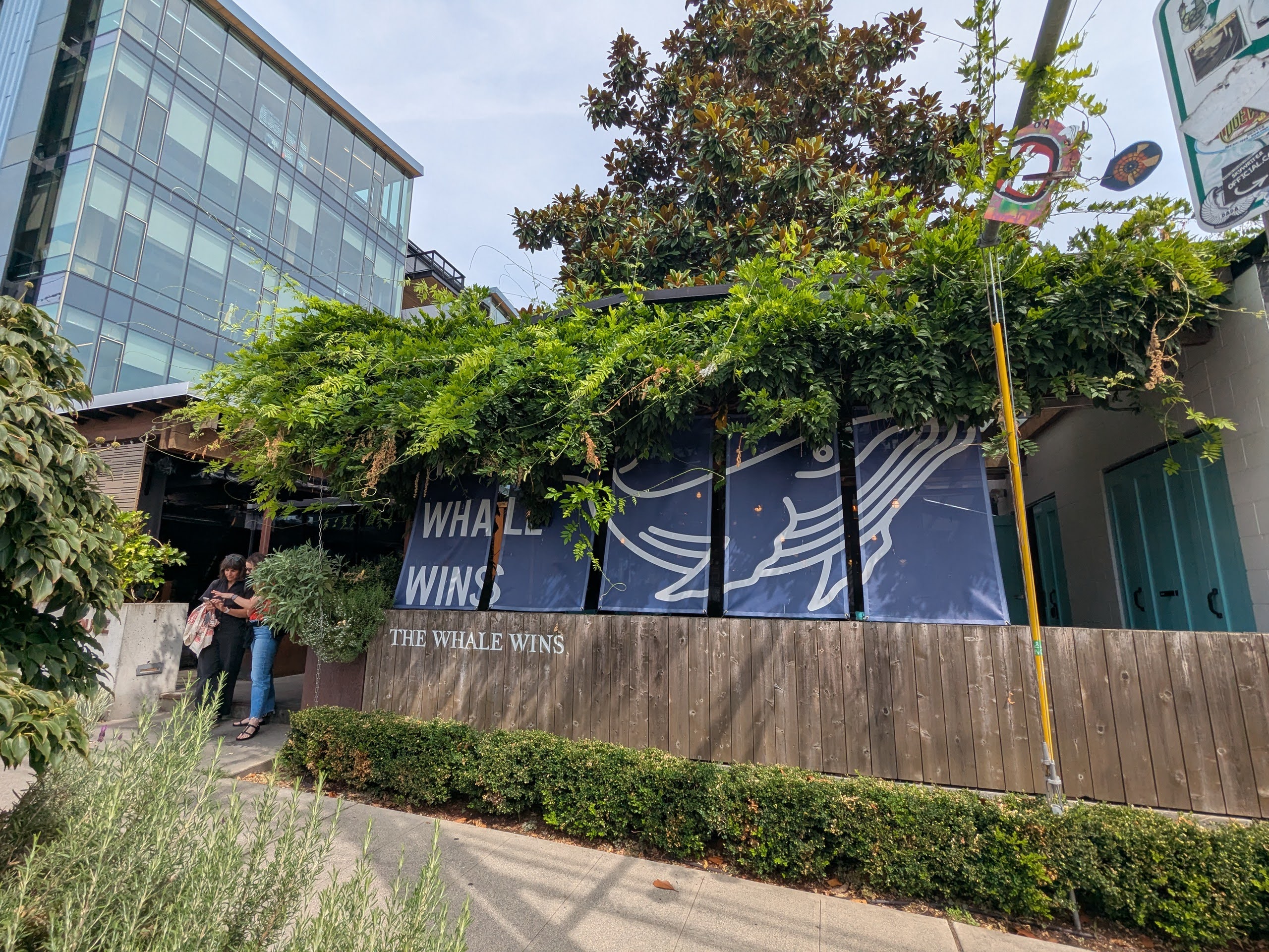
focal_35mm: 16
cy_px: 476
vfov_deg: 78.1
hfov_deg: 94.5
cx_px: 634
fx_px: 587
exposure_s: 1/1721
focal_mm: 2.35
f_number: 2.2
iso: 51
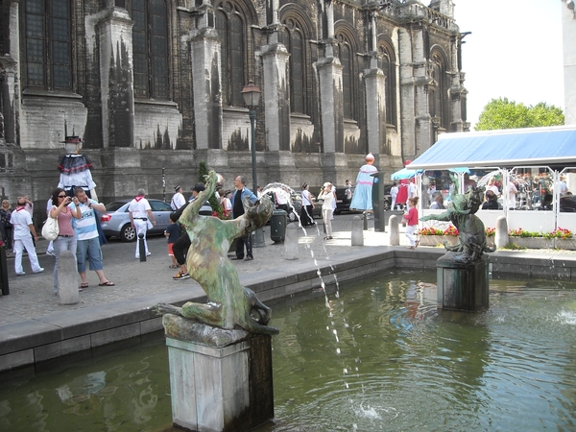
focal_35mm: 35
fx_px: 582
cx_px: 288
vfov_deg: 40.7
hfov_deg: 52.6
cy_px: 216
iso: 64
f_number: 2.8
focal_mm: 5.7
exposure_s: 1/201
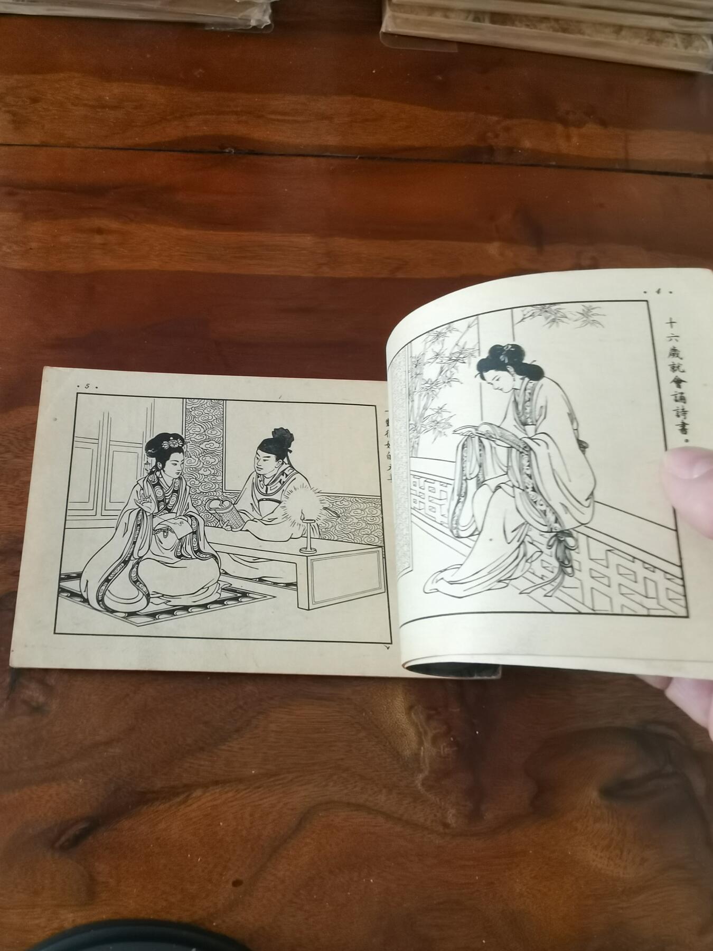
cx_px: 356
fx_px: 742
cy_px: 476
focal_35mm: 27
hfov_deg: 51.4
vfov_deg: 65.3
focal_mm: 2.26
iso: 200
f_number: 2.2
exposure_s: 1/33.3
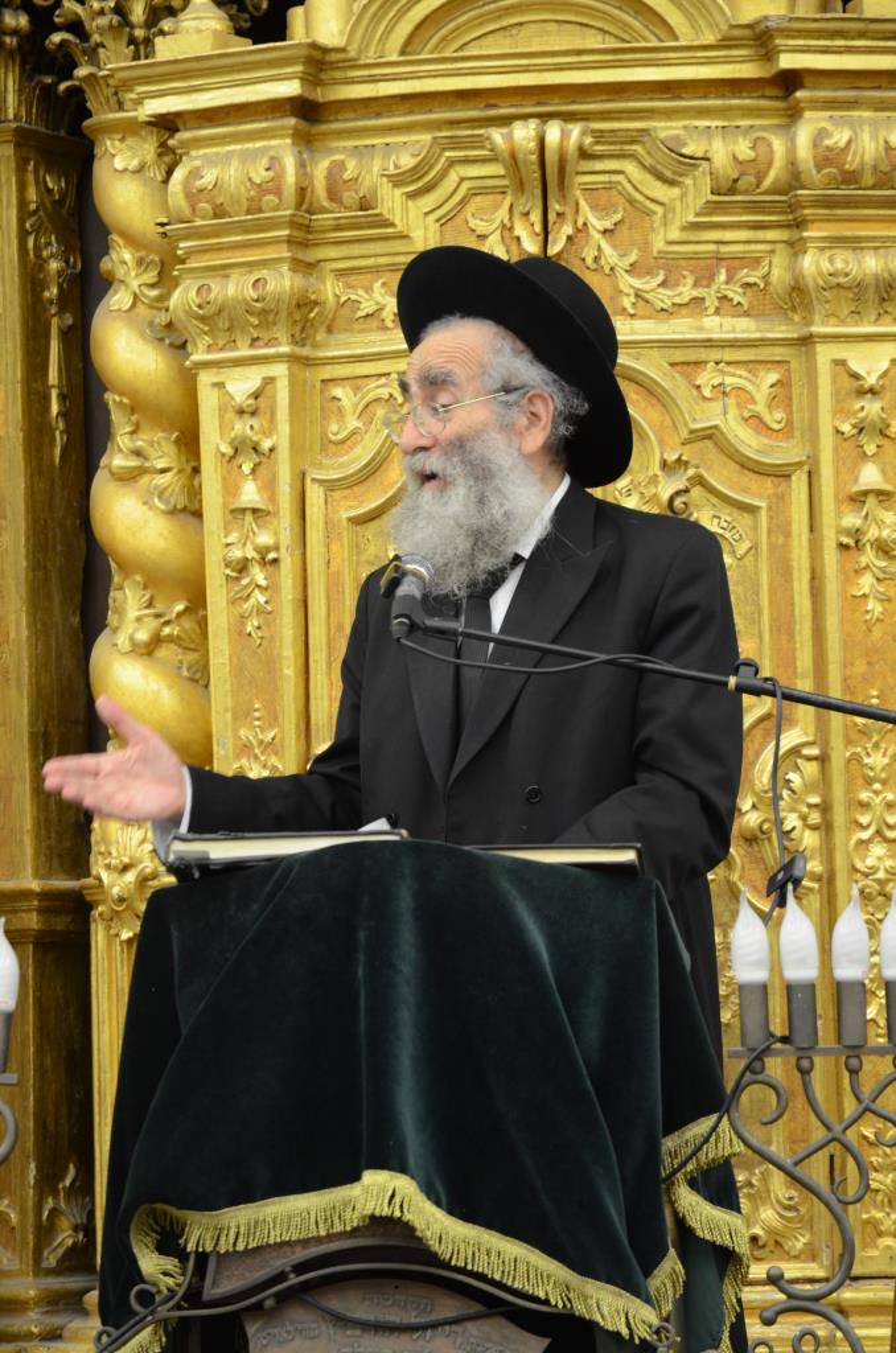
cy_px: 676
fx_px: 4782
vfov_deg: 16.1
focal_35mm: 128
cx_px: 448
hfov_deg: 10.7
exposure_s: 1/100
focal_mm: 85
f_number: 5.6
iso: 1250
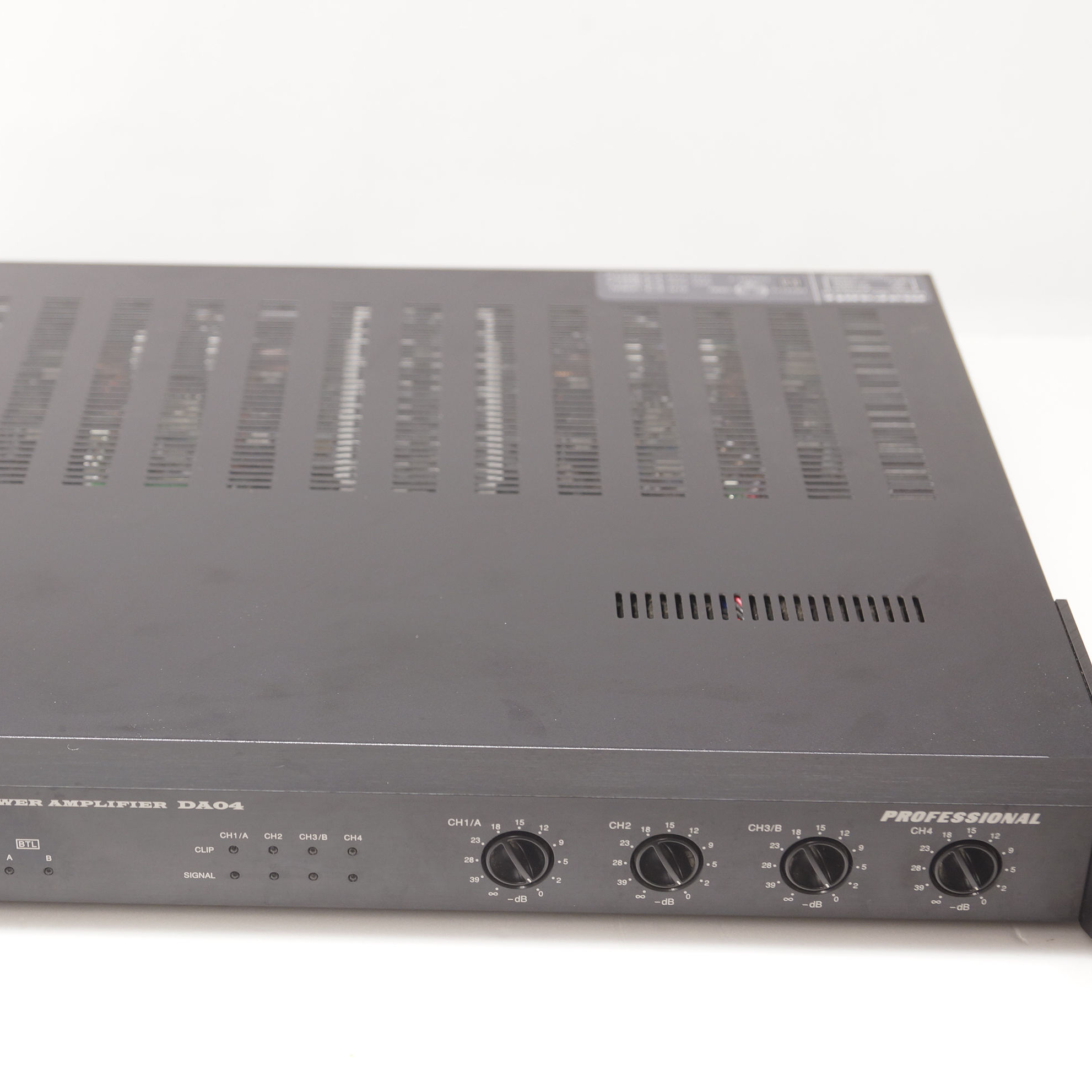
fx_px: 2414
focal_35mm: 68
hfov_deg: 25.4
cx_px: 397
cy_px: 550
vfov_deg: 25.5
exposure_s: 1/60
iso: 200
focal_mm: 35
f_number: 3.5
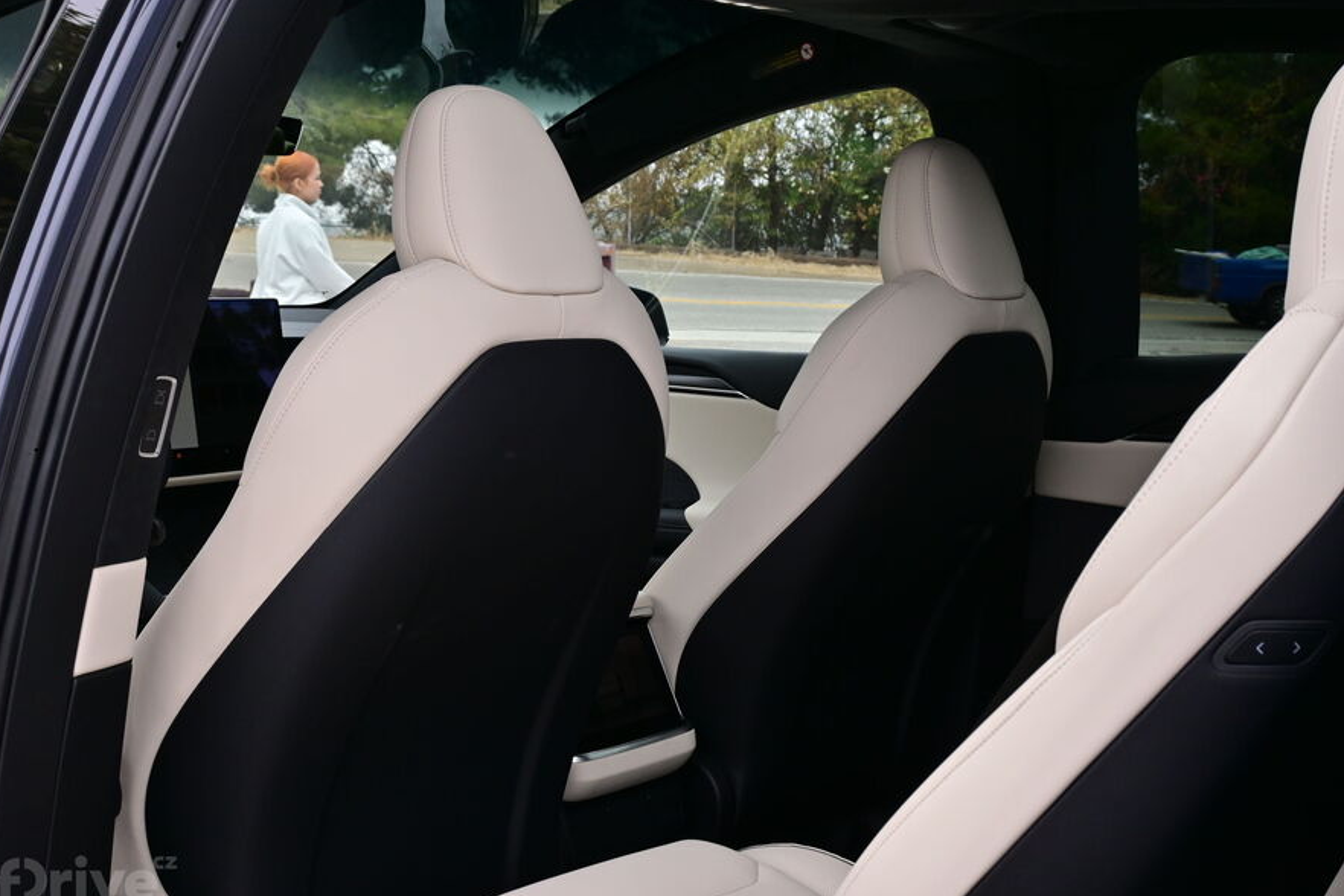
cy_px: 436
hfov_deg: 39.7
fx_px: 1860
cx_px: 712
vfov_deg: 27.1
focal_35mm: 50
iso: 400
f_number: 8
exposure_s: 1/250
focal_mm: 30.5
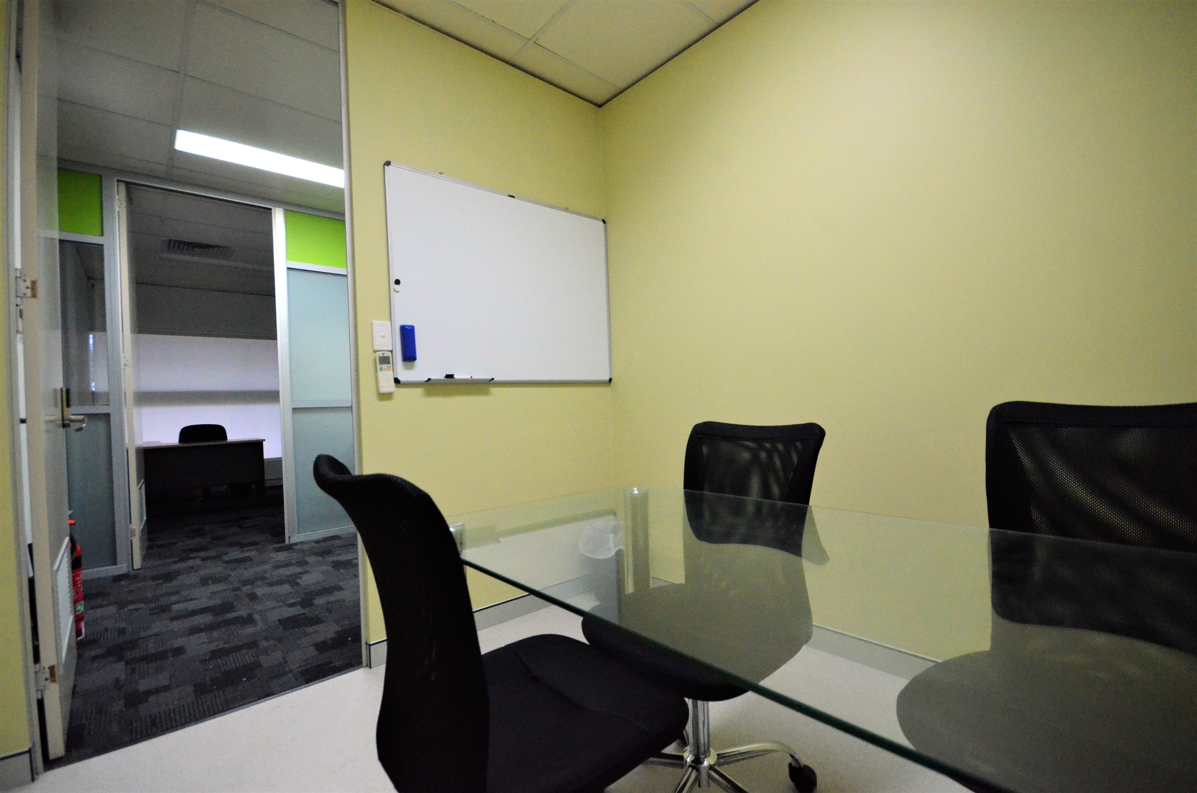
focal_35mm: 15
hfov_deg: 100.5
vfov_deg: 77.1
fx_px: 498
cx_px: 598
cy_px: 396
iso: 4000
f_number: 6.3
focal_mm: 10
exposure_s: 1/160
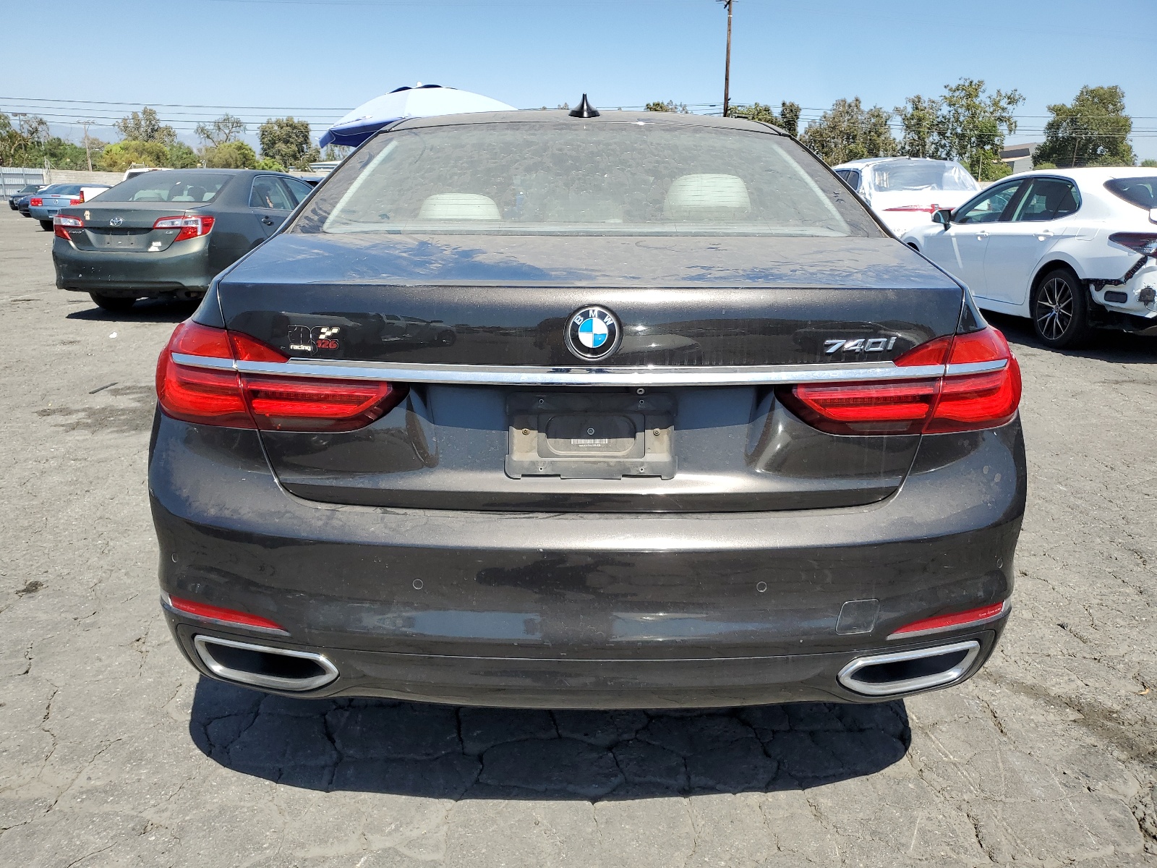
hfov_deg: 67.3
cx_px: 578
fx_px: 869
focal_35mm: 26
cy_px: 434
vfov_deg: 53.1
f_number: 1.5
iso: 50
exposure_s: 1/2500
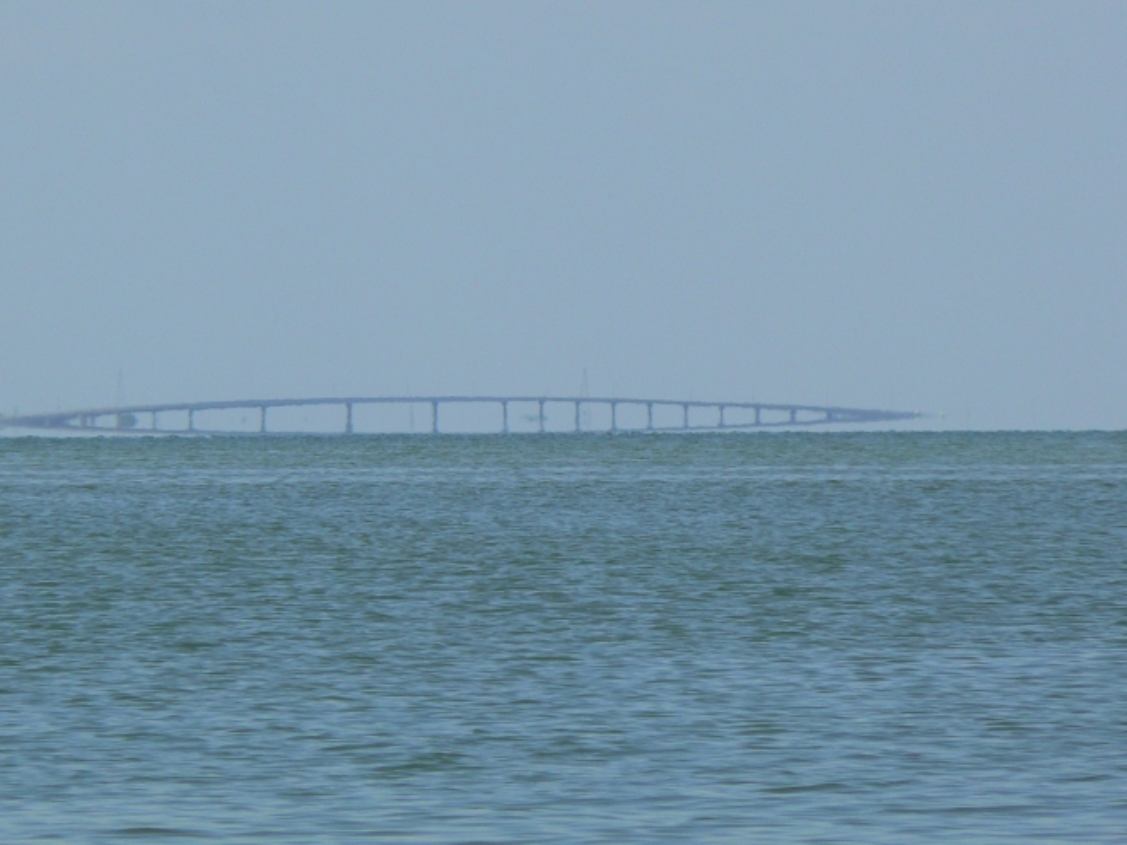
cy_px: 427
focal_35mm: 539
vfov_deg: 2.8
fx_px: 17548
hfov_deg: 3.7
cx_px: 446
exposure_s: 1/400
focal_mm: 72
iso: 80
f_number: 8
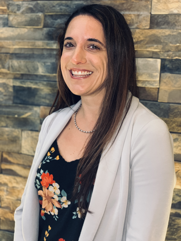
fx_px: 363
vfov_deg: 36.8
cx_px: 90
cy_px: 120
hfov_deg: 28.0
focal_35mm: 52
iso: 320
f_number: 2.4
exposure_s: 1/60
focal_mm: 6
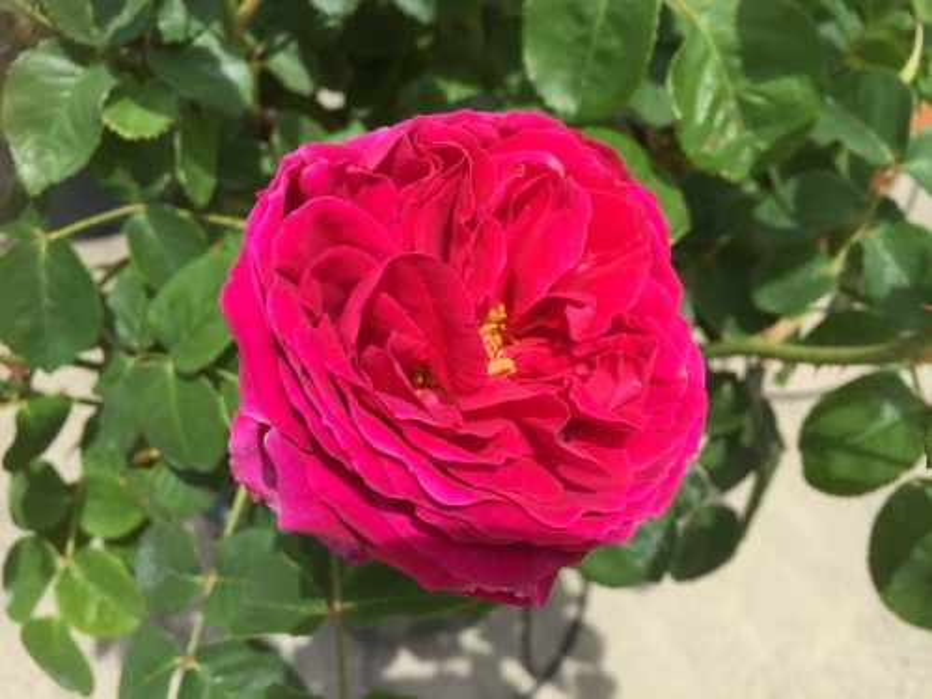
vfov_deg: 48.2
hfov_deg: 61.7
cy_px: 350
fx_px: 781
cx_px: 466
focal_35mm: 29
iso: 32
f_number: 2.2
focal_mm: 4.15
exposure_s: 1/1319
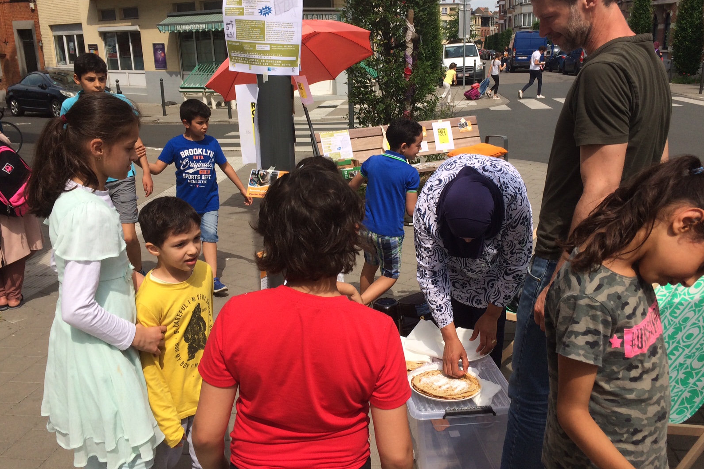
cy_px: 205
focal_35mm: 31
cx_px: 354
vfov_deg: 42.3
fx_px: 606
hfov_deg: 60.3
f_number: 2.2
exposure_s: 1/2283
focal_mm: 4.15
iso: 32
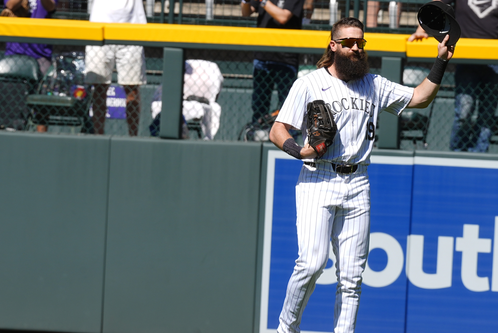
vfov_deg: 1.2
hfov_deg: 1.8
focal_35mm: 1148
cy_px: 169
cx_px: 309
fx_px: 15893
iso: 200
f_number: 13
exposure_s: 1/250
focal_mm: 600
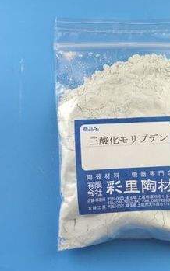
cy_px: 136
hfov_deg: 15.2
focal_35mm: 85
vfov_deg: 24.4
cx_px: 142
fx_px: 630
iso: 250
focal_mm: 36
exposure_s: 1/125
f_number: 5.6
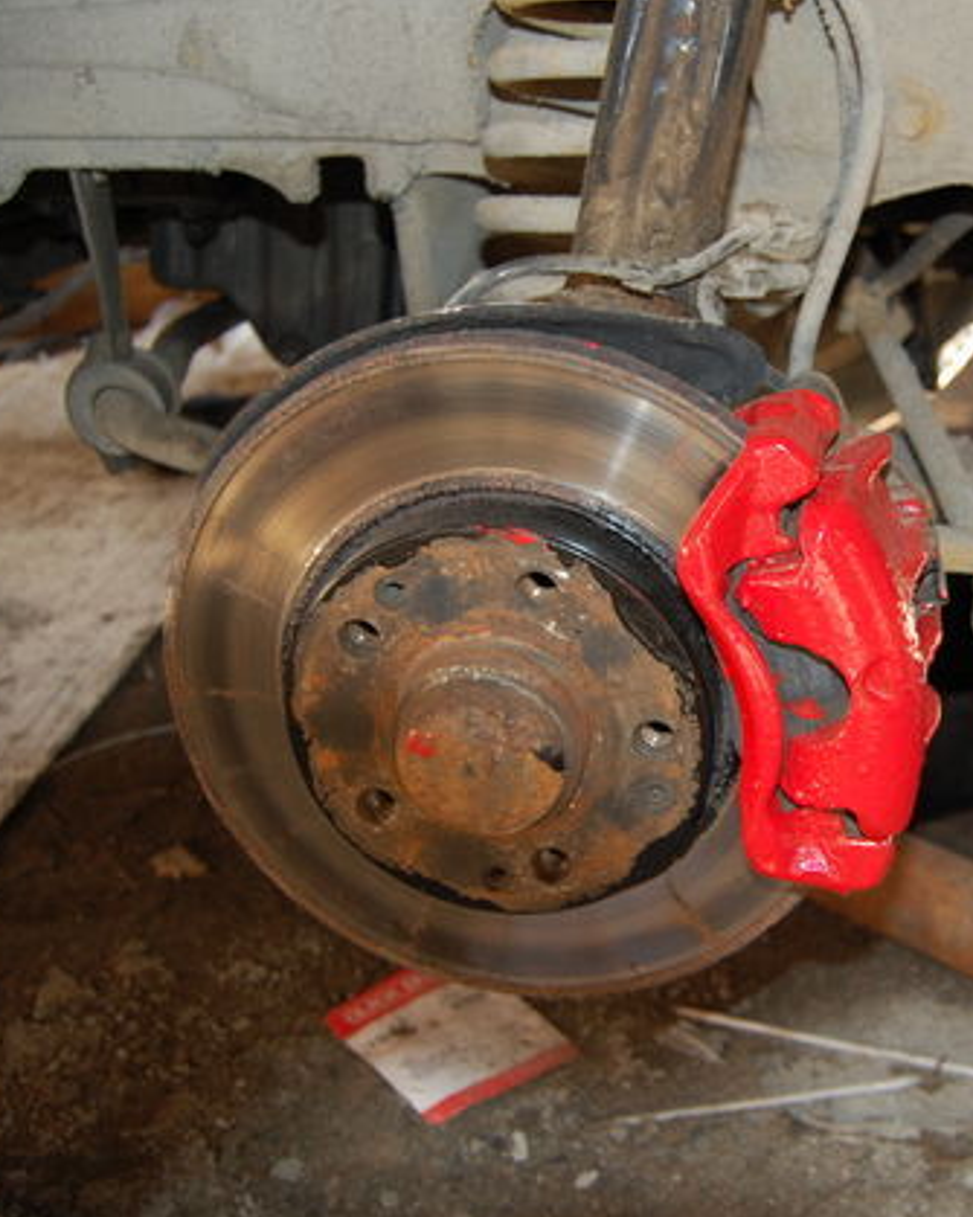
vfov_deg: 42.9
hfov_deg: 34.1
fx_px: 1548
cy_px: 613
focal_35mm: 43
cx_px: 746
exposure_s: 1/60
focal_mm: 20
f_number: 3.8
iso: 400
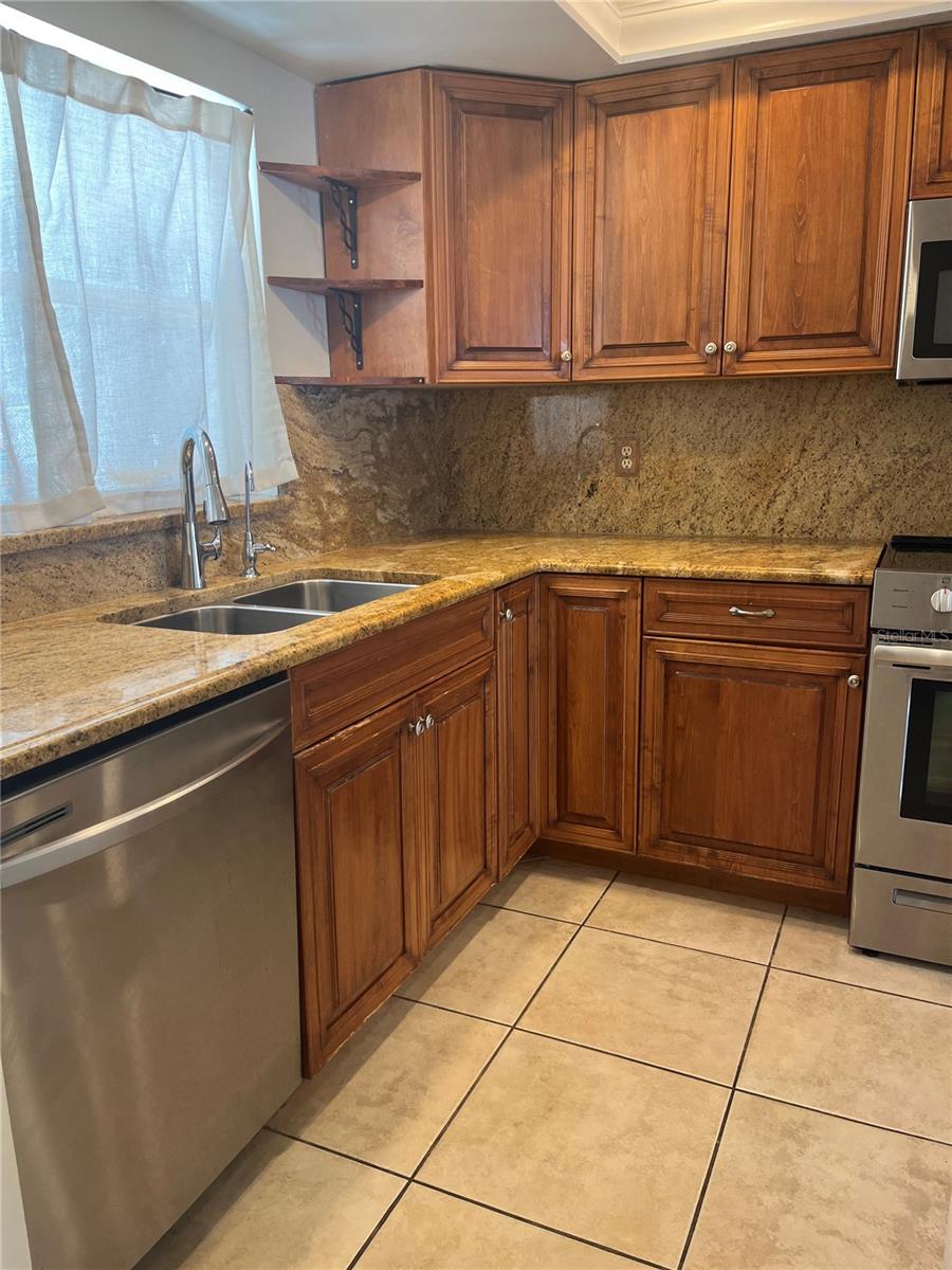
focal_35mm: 26
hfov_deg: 53.1
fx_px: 953
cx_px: 476
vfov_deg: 67.3
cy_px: 635
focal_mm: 5.1
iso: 64
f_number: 1.6
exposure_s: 1/60
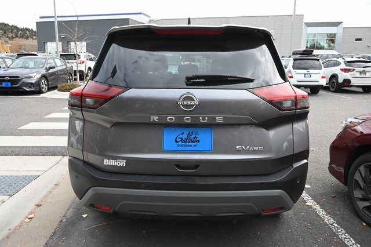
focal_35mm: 27
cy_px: 124
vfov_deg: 47.9
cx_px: 186
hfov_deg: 67.4
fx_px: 278
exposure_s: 1/30
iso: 640
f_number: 14
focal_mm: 27
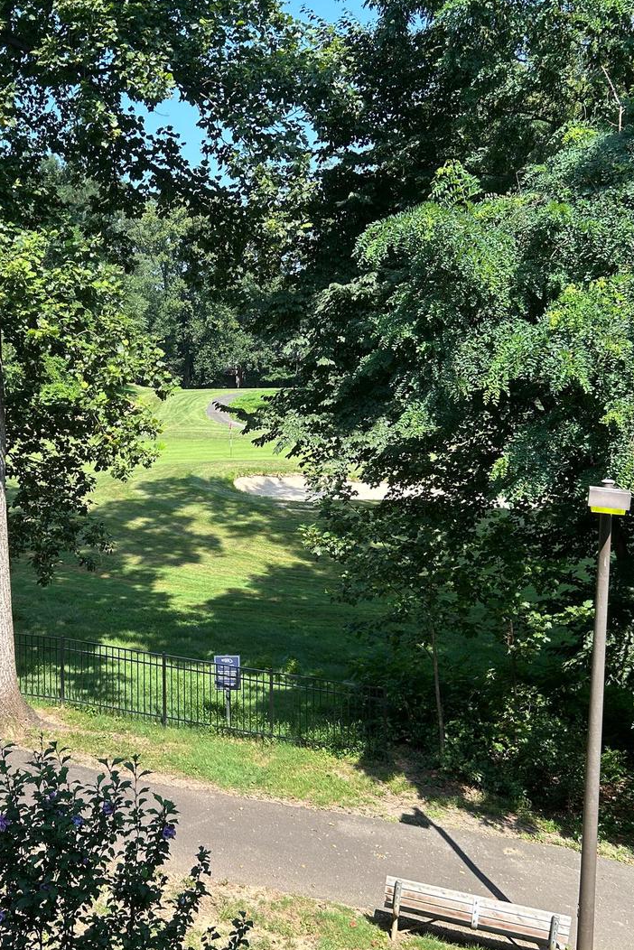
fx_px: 977
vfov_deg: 51.9
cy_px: 474
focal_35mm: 37
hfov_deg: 35.2
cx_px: 156
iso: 50
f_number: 1.5
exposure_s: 1/1058
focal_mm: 5.7
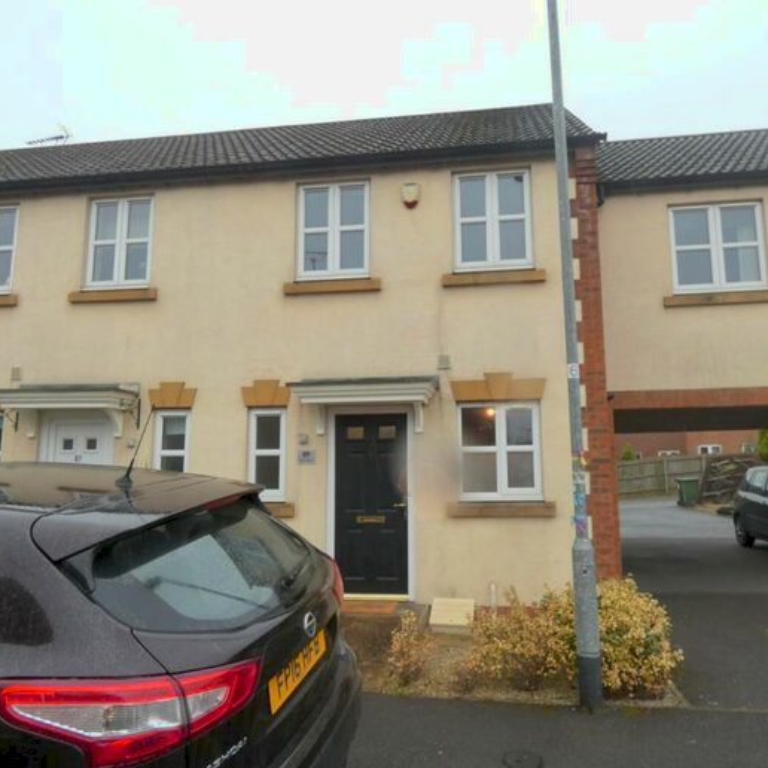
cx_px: 421
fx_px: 602
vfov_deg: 65.0
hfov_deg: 64.9
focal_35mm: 24
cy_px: 385
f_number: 2.8
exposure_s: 1/160
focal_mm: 3.6
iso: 80
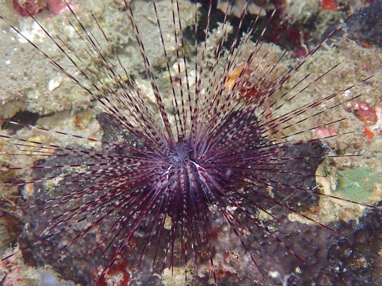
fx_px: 640
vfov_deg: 25.2
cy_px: 143
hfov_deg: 33.2
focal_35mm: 58
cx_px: 191
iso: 1000
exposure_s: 1/125
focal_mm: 10.35
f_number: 5
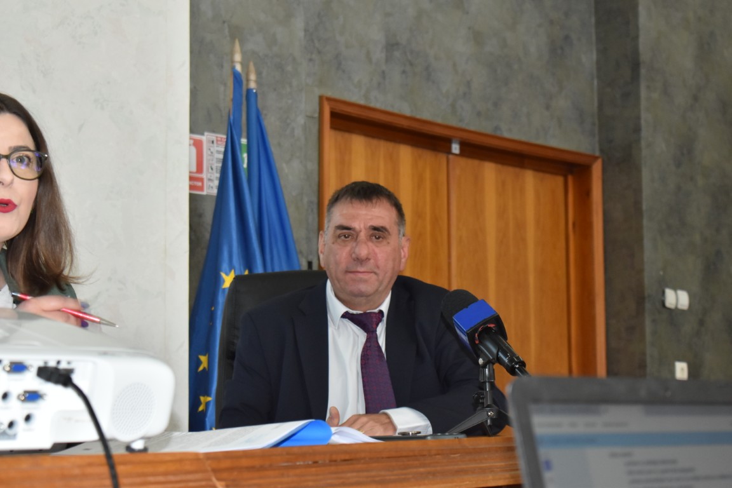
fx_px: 1677
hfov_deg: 24.6
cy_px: 244
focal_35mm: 82
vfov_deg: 16.6
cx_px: 366
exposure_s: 1/60
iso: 1100
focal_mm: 55
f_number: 5.6
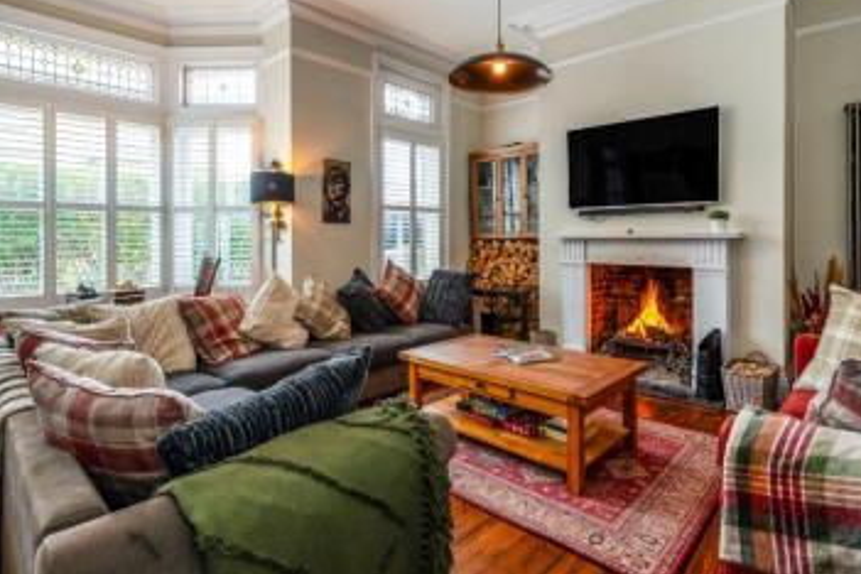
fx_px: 454
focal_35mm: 19
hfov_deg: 86.7
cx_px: 464
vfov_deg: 64.1
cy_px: 237
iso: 250
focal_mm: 14
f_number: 7.1
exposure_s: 1/8
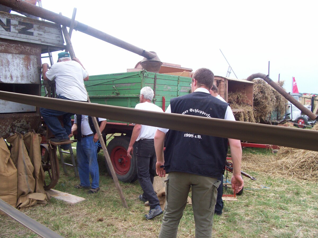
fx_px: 312
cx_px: 159
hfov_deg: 54.0
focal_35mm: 34
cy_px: 119
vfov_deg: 41.8
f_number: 2.7
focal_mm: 5.6
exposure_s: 1/564
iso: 80
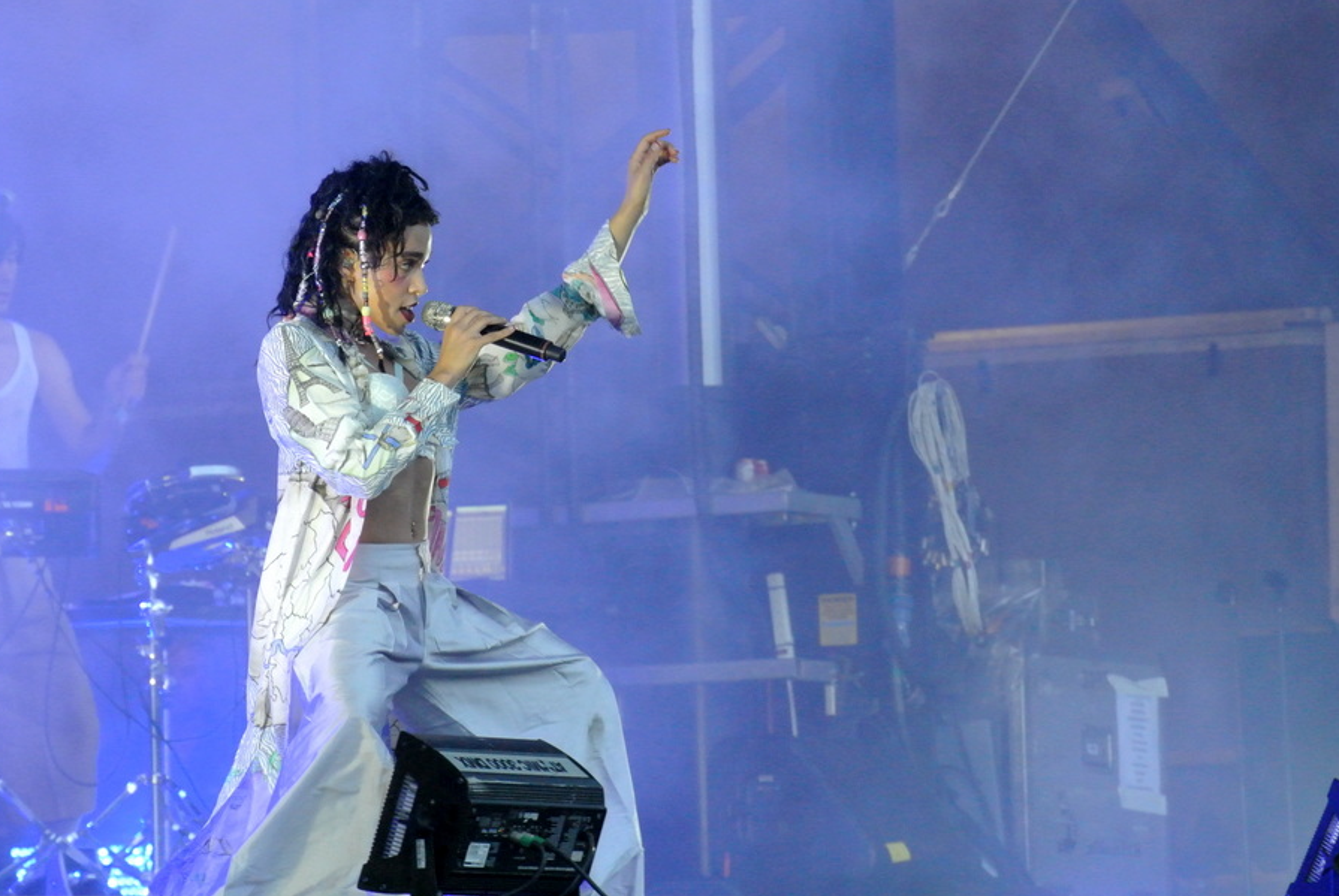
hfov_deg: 6.2
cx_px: 679
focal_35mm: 332
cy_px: 413
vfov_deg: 4.2
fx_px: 12362
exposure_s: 1/60
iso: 1400
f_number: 5.6
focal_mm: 110
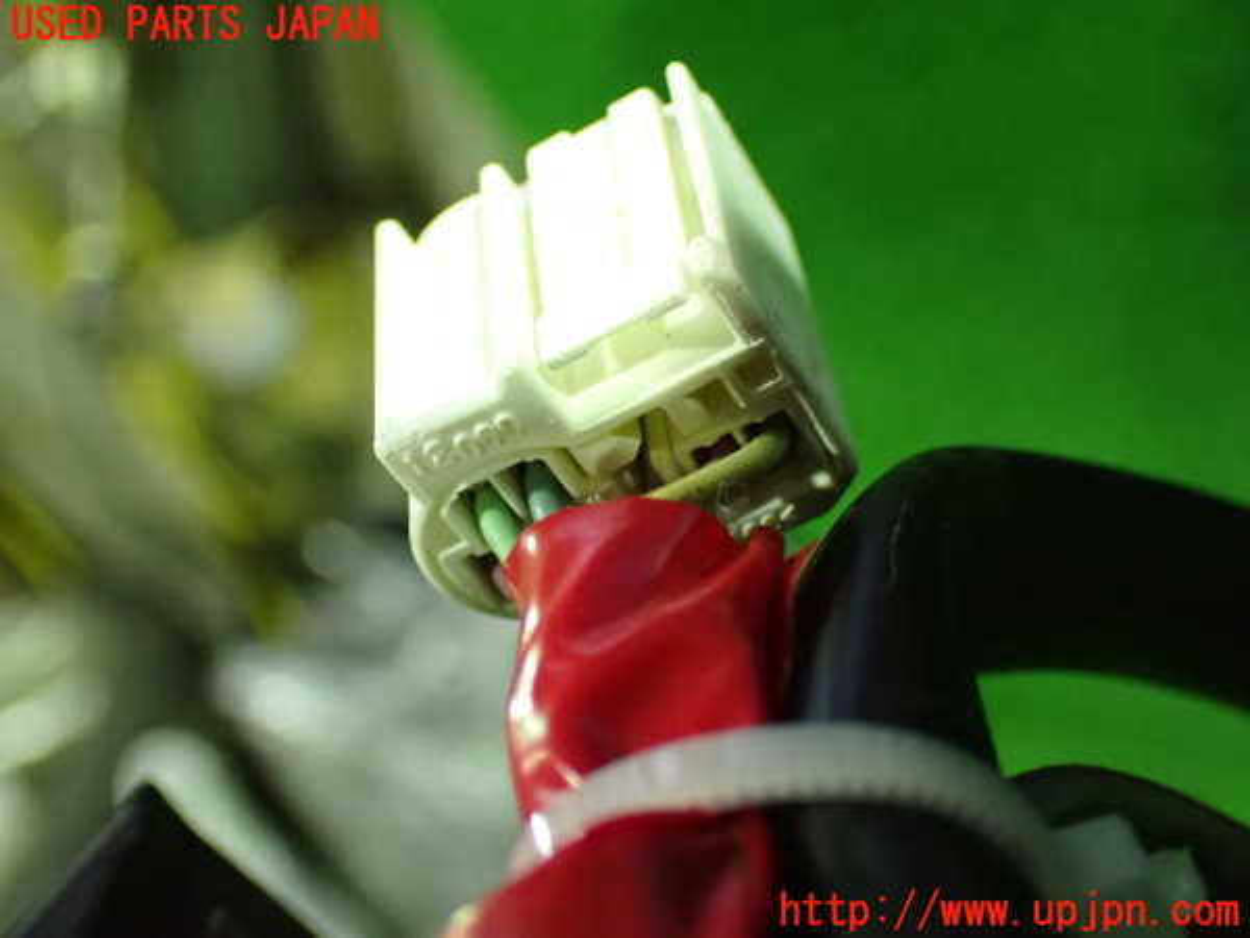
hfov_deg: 42.9
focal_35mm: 44
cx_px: 625
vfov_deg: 32.9
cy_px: 469
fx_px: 1589
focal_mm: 7.84
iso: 1600
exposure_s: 1/40
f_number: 2.9
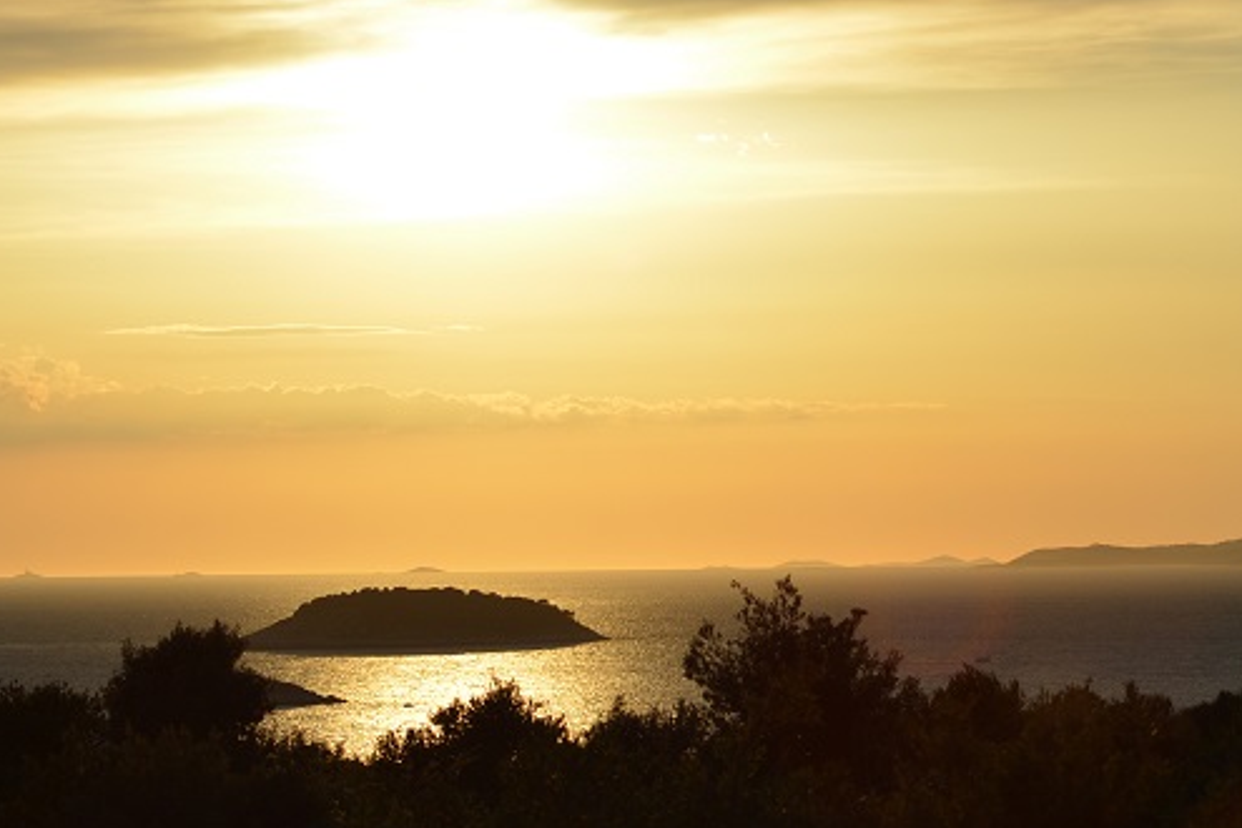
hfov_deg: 10.8
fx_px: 6589
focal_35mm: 191
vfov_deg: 7.2
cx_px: 713
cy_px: 404
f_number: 8
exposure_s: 1/1000
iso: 180
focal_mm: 70
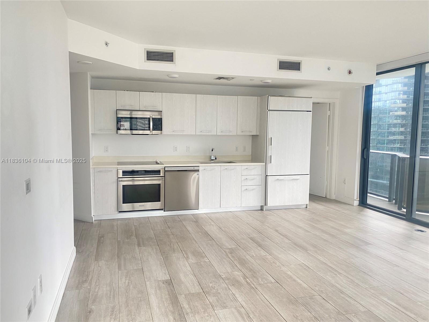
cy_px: 161
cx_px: 214
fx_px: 322
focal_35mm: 26
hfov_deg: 67.3
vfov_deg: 53.1
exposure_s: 1/86
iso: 125
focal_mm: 4.25
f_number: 1.8
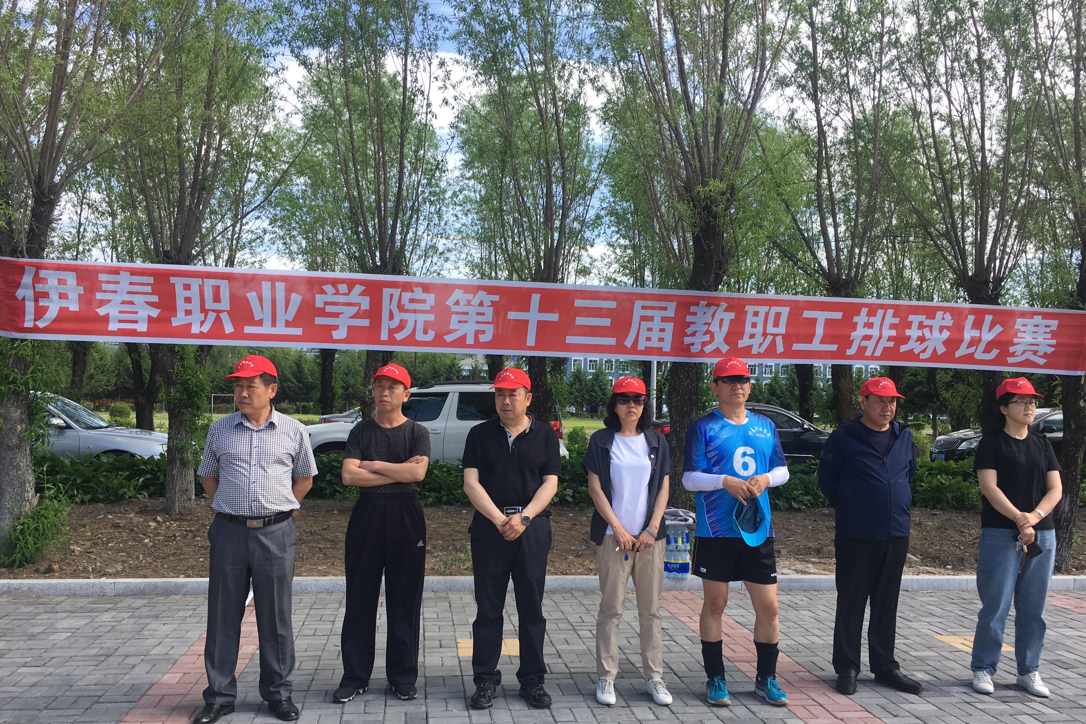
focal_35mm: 31
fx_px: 935
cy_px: 411
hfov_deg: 60.3
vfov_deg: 42.2
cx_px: 542
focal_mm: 4.15
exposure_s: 1/587
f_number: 2.2
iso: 25
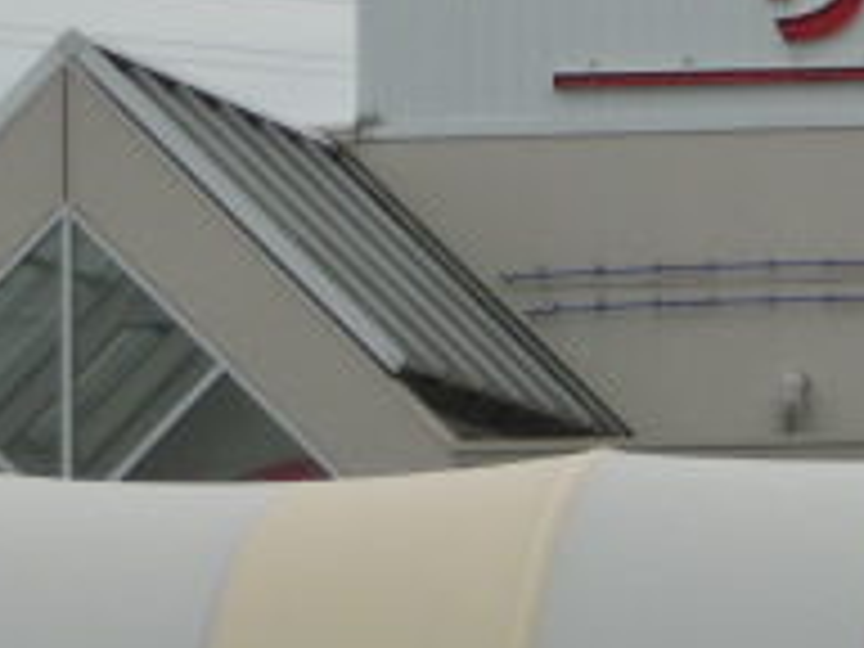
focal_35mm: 366
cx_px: 1058
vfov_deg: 4.1
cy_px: 122
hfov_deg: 5.4
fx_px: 9135
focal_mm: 19.54
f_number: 5.4
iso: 80
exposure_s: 1/800
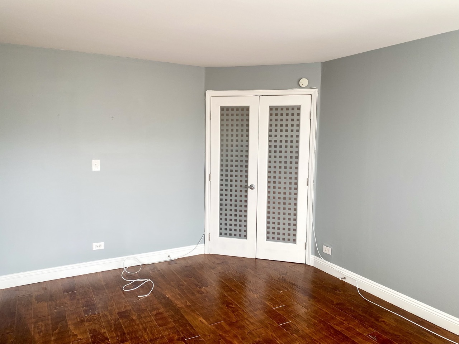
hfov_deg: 67.3
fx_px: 345
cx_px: 230
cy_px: 172
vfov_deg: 53.1
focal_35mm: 26
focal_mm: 4.25
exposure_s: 1/177
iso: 32
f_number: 1.8
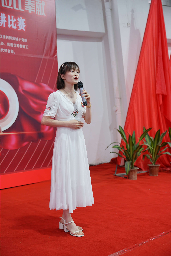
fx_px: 342
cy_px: 128
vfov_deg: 41.1
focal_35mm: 48
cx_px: 86
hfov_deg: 28.1
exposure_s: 1/60
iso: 400
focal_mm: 48
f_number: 2.8
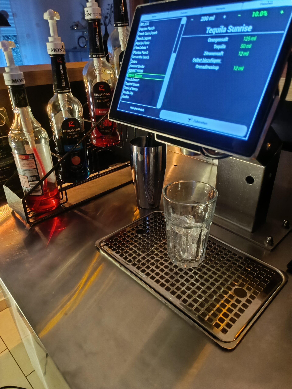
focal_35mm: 24
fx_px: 270
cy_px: 194
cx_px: 146
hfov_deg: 56.8
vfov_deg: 71.6
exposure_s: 1/25
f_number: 1.88
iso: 936
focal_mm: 5.59
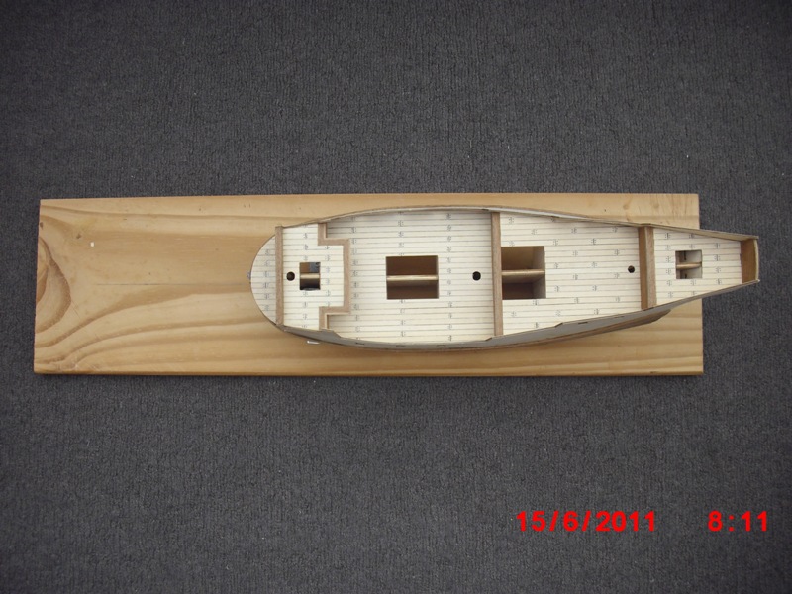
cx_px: 396
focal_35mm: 38
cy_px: 297
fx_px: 869
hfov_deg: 49.0
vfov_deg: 37.7
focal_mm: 6.2
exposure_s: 1/60
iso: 100
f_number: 2.8
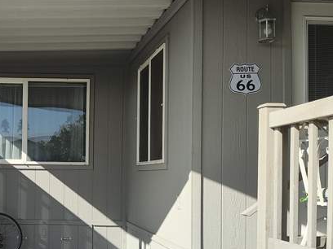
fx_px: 471
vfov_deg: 29.4
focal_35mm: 49
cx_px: 34
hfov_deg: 36.5
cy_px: 177
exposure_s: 1/2390
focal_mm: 4.15
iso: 103
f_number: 1.5
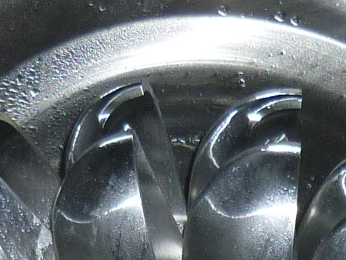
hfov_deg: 9.2
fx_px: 2159
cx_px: 221
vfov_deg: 6.6
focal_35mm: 216
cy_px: 600
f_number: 2.8
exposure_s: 1/125
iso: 100
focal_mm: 5.5
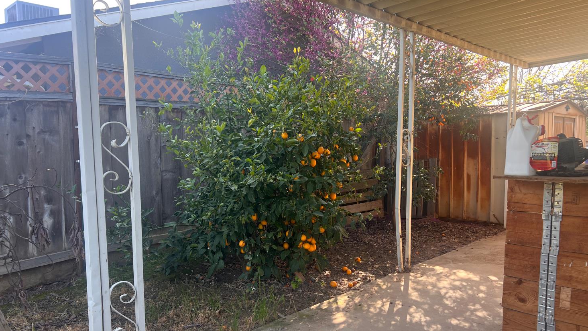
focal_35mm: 29
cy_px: 185
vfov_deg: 40.1
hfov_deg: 66.1
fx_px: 452
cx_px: 298
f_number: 1.5
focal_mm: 5.7
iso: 40
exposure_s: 1/275
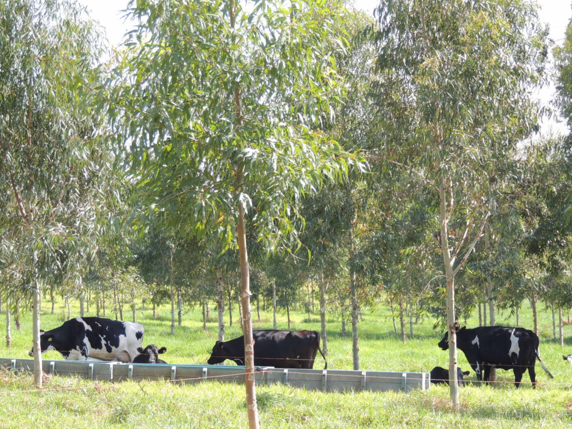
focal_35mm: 170
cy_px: 214
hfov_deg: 11.6
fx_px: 2809
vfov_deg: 8.7
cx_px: 286
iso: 100
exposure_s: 1/160
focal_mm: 30.3
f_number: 4.5
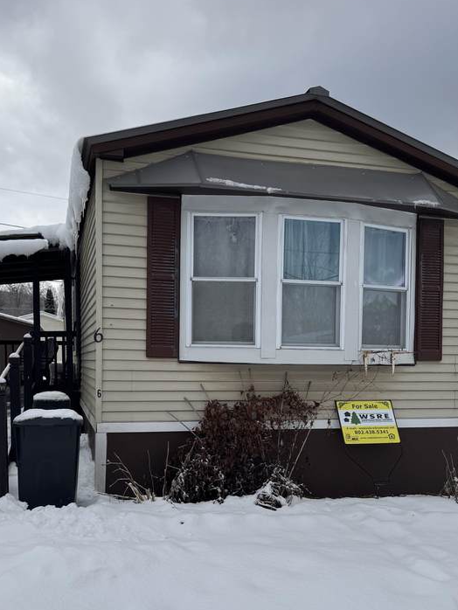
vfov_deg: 54.8
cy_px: 378
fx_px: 582
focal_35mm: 33
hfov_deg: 42.9
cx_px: 212
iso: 80
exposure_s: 1/3802
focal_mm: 6.76
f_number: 1.78
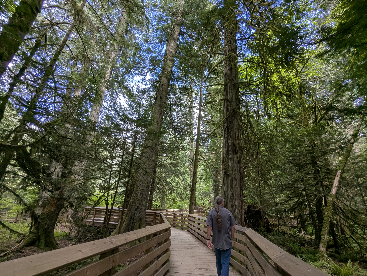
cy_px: 138
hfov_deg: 94.4
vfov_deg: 78.2
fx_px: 170
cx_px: 184
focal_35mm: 16
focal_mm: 2.35
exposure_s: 1/237
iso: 61
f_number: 2.2
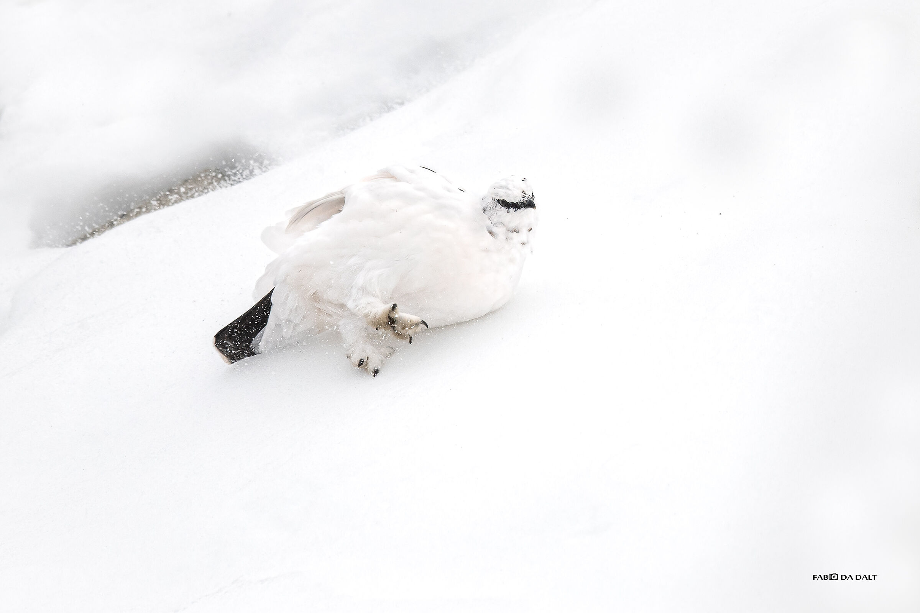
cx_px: 460
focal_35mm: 500
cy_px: 306
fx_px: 12777
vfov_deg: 2.7
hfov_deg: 4.1
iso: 320
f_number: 4
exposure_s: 1/2000
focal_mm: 500
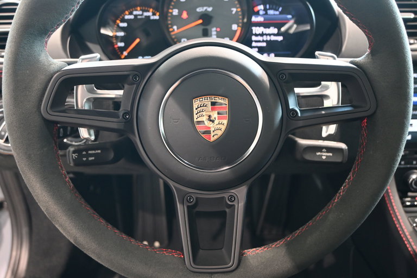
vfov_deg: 40.8
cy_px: 139
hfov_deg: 58.3
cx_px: 208
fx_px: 374
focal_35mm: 32
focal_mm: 21.5
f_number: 4
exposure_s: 1/30
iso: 1400
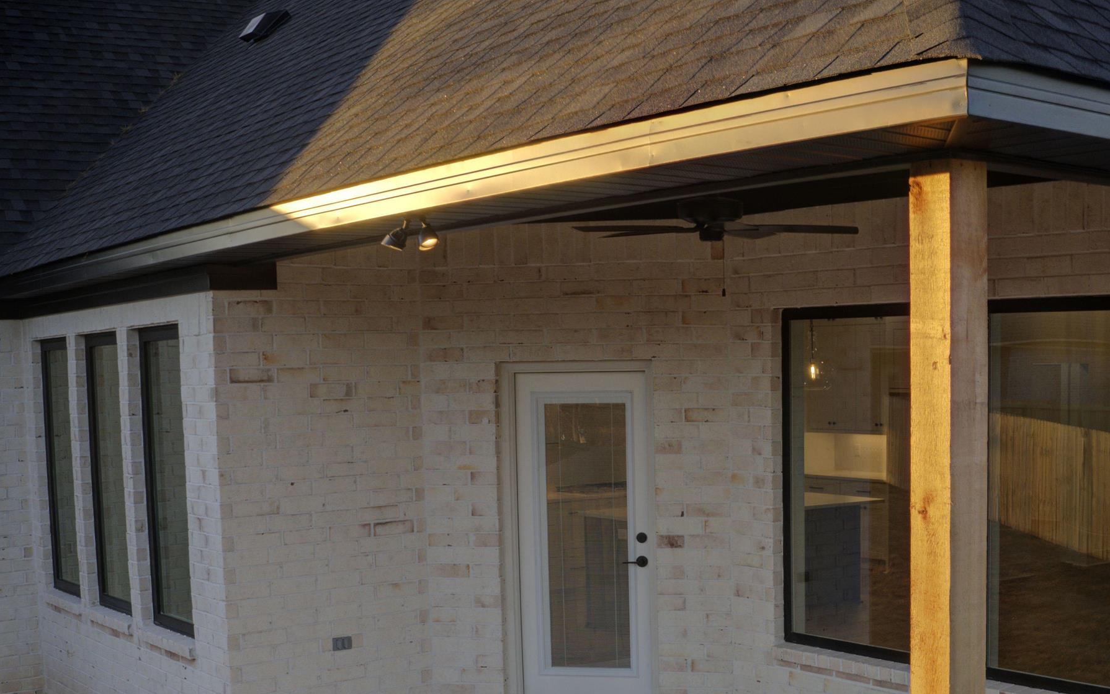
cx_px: 783
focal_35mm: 49
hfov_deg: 40.3
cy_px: 585
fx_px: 1482
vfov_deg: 25.7
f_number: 5.6
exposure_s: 1/50
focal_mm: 10.3
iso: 100
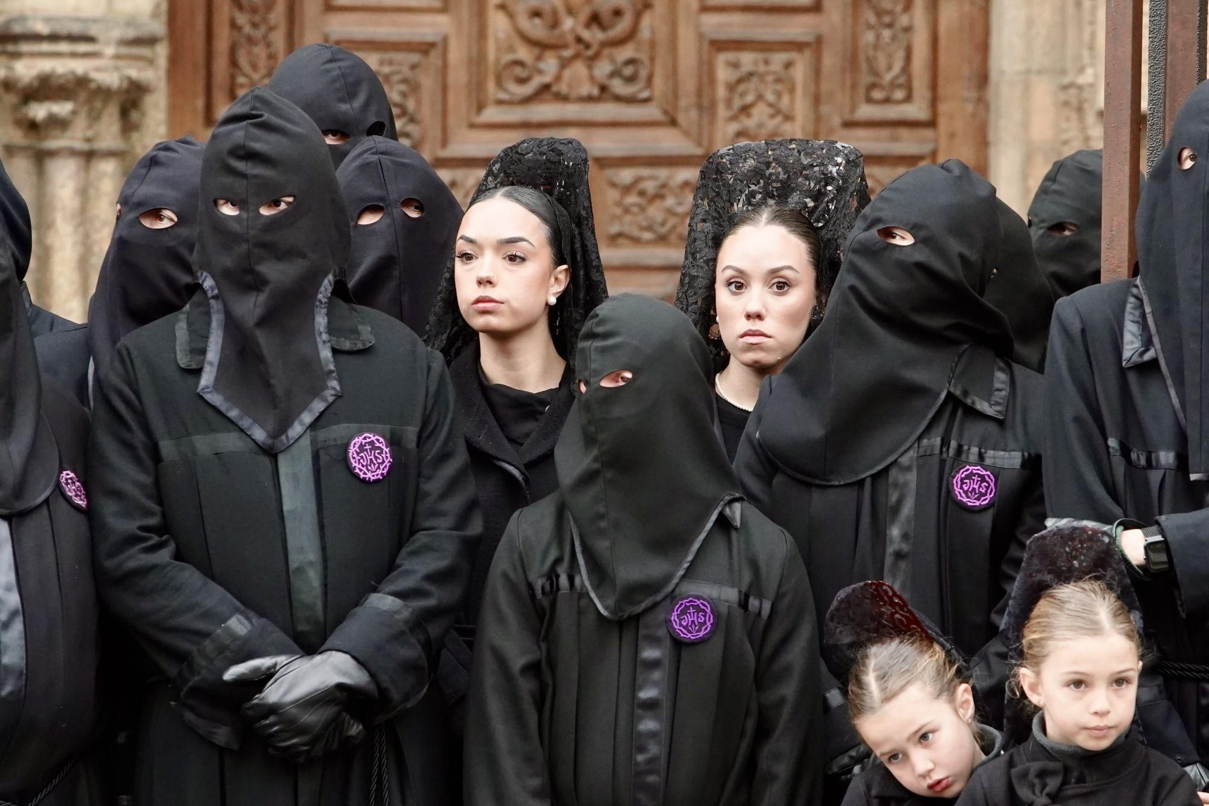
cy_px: 403
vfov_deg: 4.6
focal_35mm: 300
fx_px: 10073
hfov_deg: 6.9
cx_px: 604
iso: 3200
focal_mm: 200
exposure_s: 1/250
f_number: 7.1
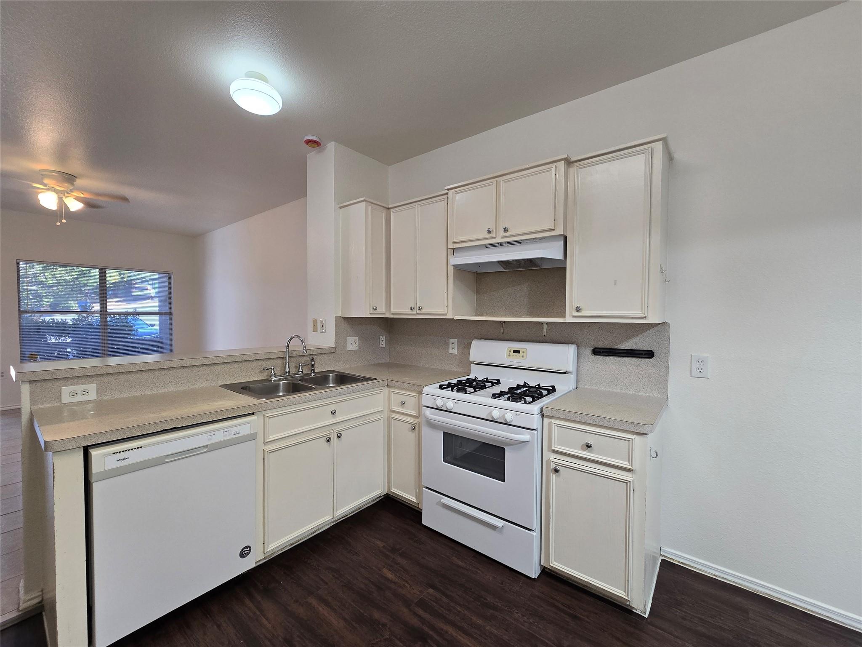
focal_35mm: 13
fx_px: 324
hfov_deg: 106.2
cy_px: 324
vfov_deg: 89.9
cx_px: 431
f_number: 2.2
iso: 100
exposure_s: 1/60
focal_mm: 2.2
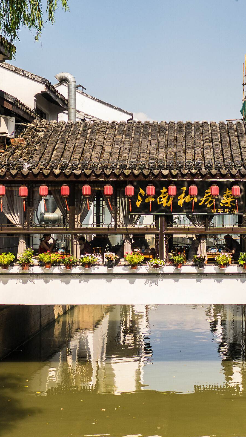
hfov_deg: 18.9
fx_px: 730
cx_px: 199
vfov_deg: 33.3
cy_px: 218
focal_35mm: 63
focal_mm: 26.5
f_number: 5
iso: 200
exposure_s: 1/640
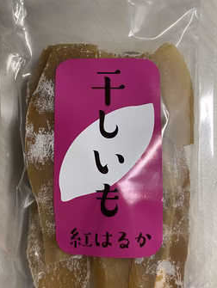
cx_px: 113
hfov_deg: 45.5
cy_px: 158
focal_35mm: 31
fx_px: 259
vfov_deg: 58.2
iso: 100
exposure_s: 1/50
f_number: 1.8
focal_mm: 4.25
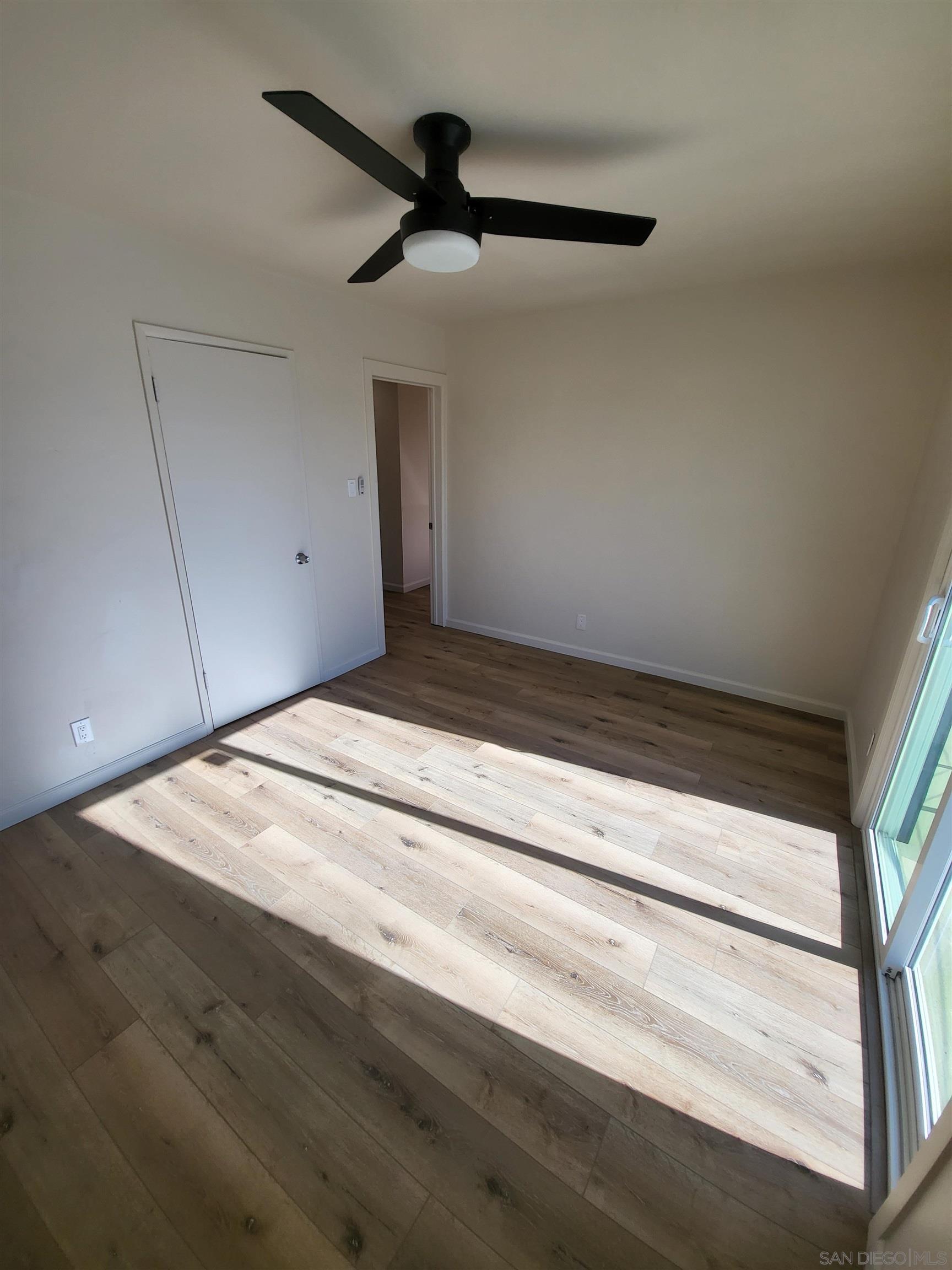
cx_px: 476
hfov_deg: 89.9
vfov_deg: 106.2
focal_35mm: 13
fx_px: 477
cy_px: 635
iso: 32
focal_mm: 1.74
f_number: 2.2
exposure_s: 1/273
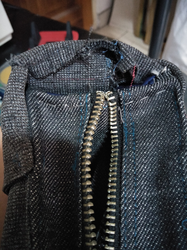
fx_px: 144
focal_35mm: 20
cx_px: 94
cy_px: 125
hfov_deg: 66.0
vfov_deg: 81.7
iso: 1317
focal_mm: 3.46
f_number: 2.2
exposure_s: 1/14
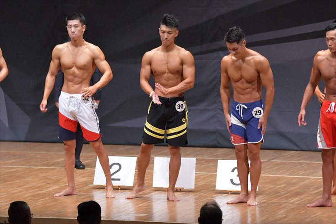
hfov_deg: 8.1
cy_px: 112
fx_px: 2379
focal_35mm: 255
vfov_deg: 5.4
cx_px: 168
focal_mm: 170
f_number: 5.6
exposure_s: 1/400
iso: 8000
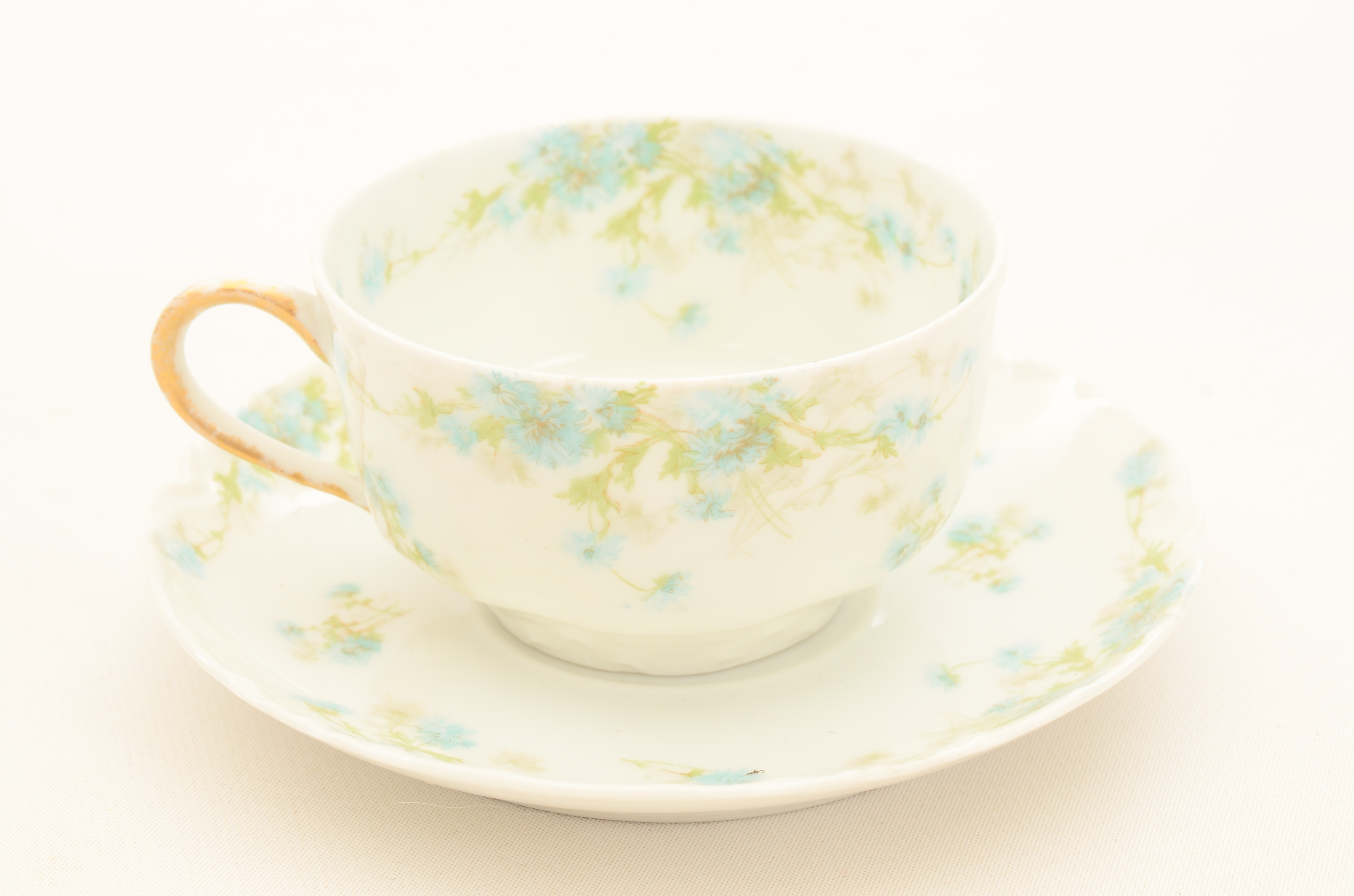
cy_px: 448
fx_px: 3096
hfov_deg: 24.7
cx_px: 677
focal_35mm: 82
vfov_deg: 16.5
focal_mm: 55
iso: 320
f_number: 13
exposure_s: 1/60
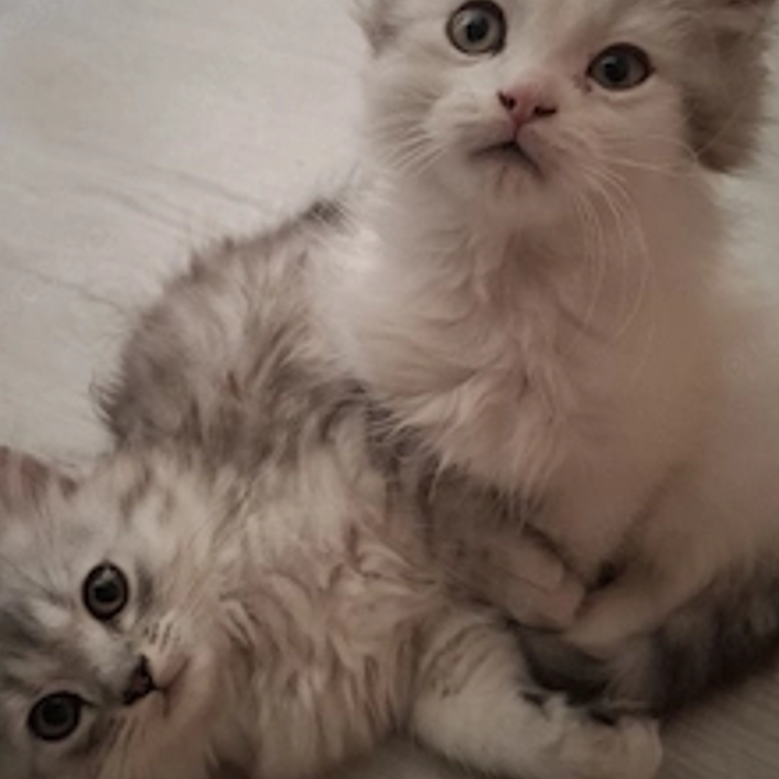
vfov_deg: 44.8
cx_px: 354
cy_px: 340
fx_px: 942
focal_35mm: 37
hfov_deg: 44.9
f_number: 1.8
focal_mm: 5.54
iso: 640
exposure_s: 1/25
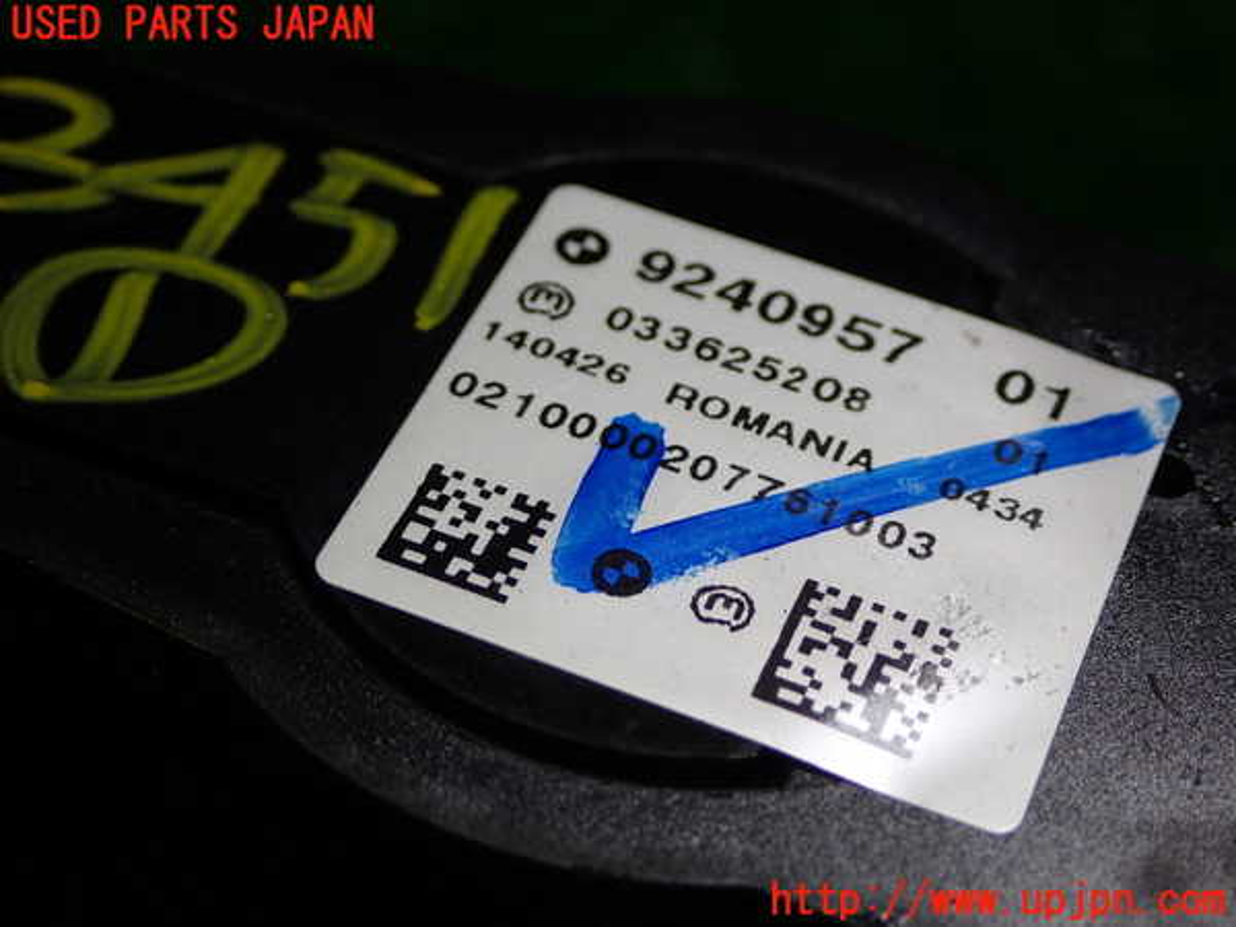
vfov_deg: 19.1
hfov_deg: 25.3
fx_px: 2749
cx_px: 618
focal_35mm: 77
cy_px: 464
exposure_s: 1/80
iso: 200
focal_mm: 13.65
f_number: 4.1
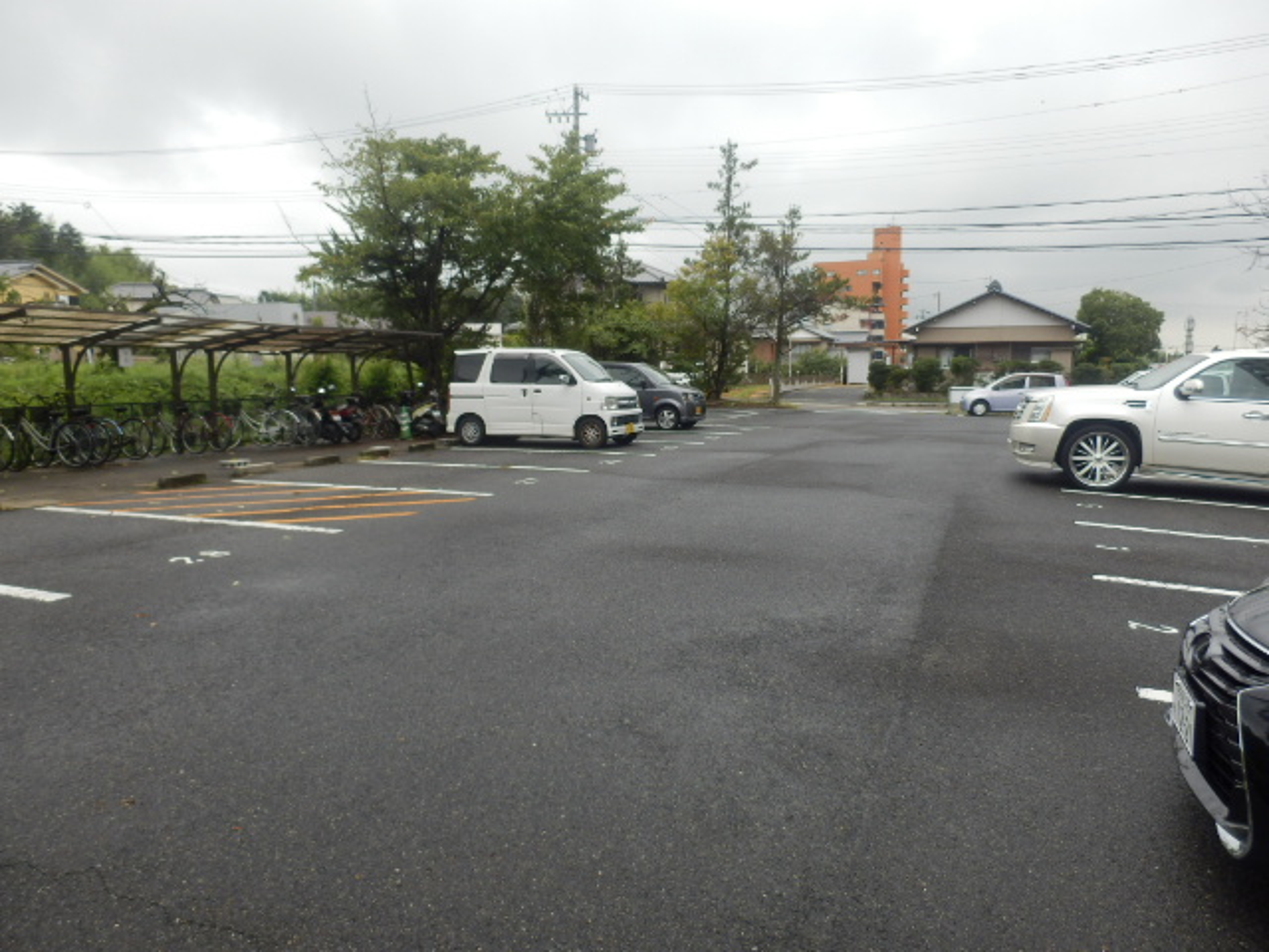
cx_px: 634
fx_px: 880
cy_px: 476
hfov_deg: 71.6
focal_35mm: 24
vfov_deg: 56.8
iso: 80
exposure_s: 1/320
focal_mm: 4.2
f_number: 3
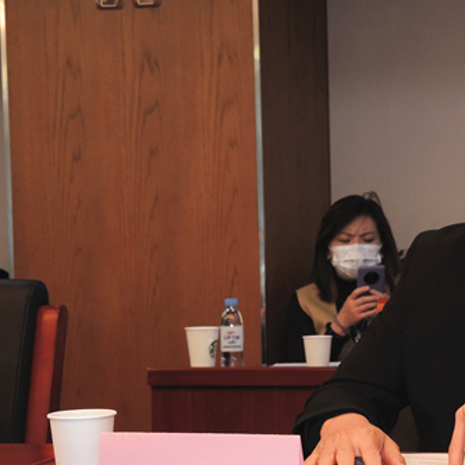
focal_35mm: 92
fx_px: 1398
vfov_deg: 18.9
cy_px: 291
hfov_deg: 18.6
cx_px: 400
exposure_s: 1/50
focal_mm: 12.5
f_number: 2.8
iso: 320
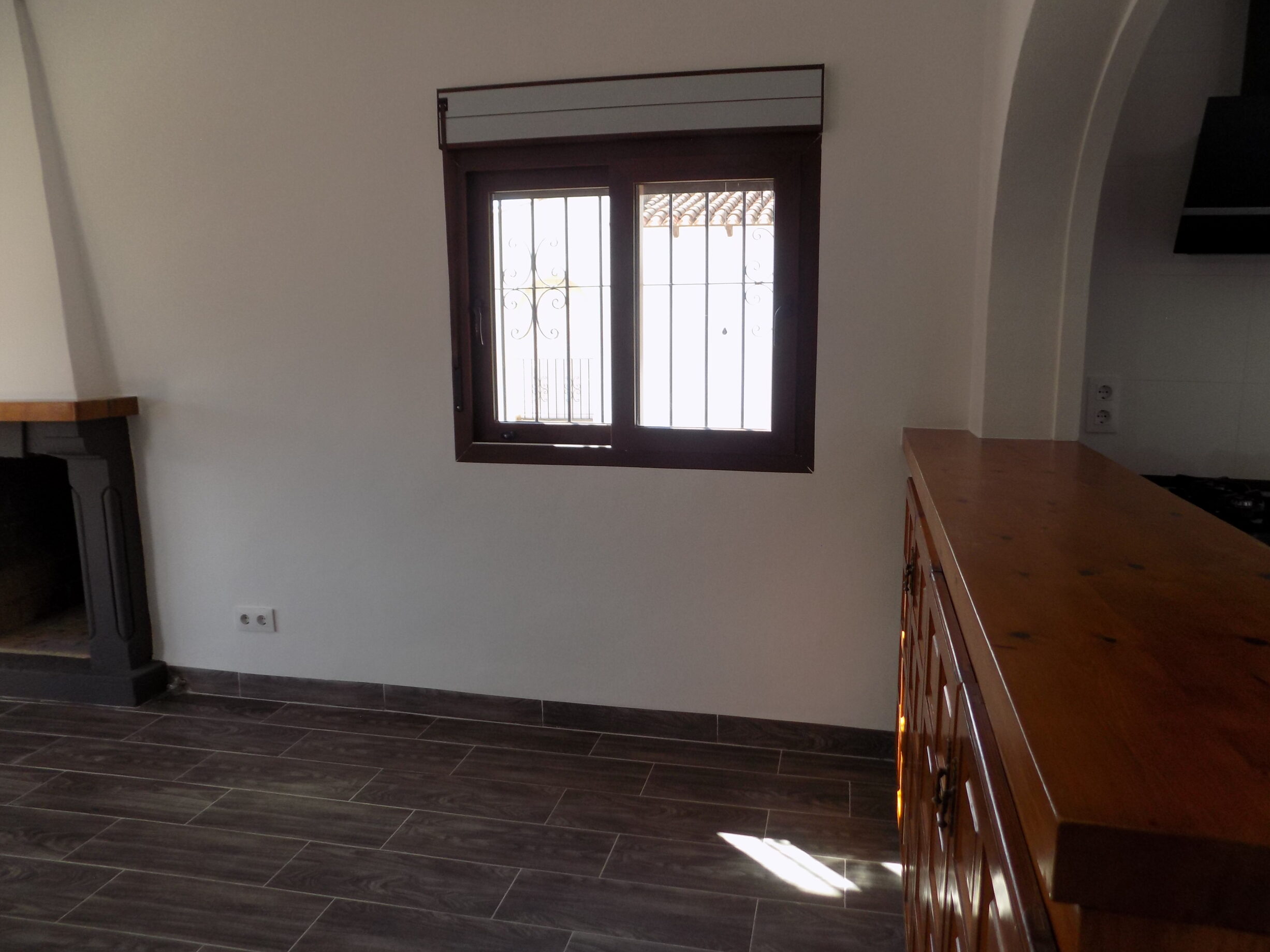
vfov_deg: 56.8
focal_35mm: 24
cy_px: 459
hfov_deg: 71.6
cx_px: 654
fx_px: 881
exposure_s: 1/125
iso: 80
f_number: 3.1
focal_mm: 4
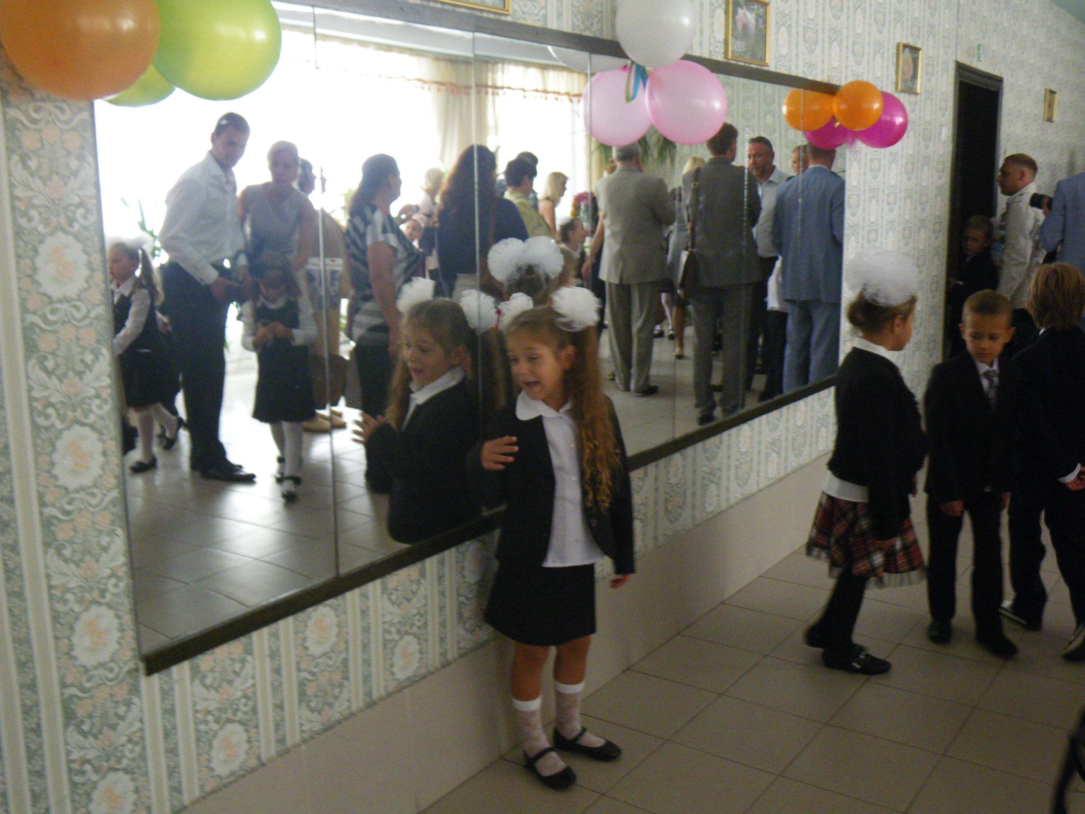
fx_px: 1066
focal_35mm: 34
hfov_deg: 54.0
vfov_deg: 41.8
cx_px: 542
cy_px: 407
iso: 320
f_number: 3.8
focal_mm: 6.1
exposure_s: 1/50
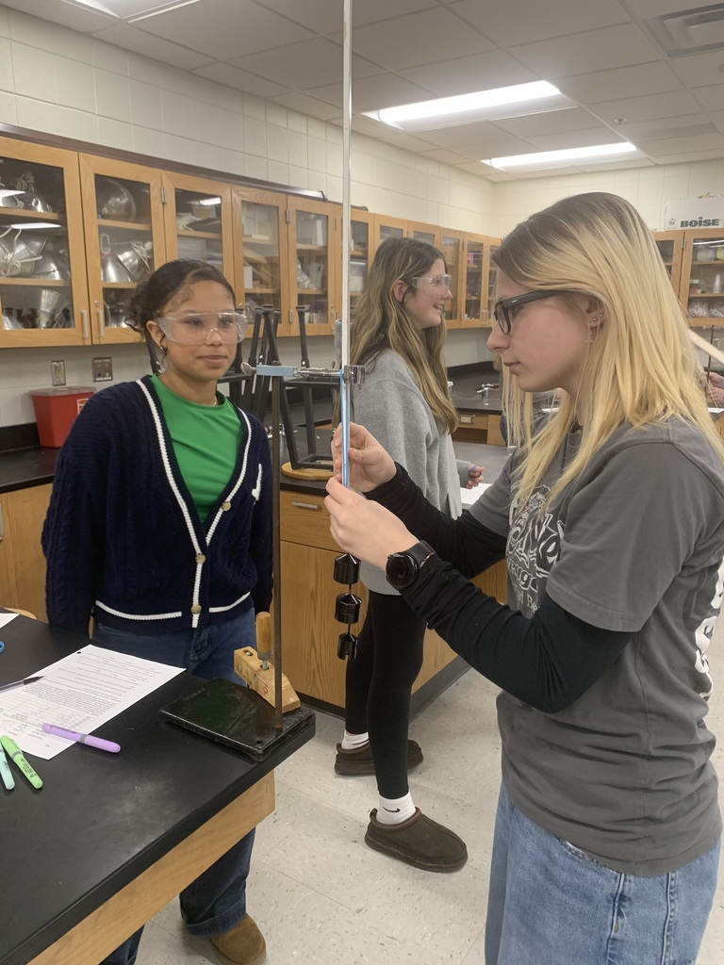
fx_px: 725
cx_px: 362
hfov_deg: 53.1
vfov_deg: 67.3
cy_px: 482
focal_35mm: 26
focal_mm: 4.25
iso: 80
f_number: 1.8
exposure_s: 1/60
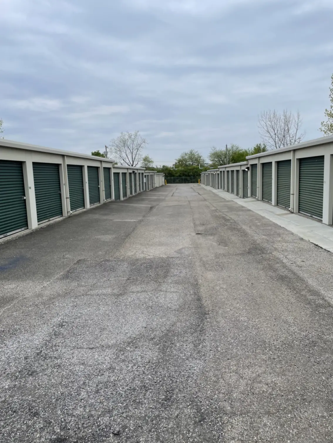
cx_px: 166
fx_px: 333
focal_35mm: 26
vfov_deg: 67.3
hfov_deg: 53.1
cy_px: 222
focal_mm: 4.2
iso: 32
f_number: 1.6
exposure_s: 1/769
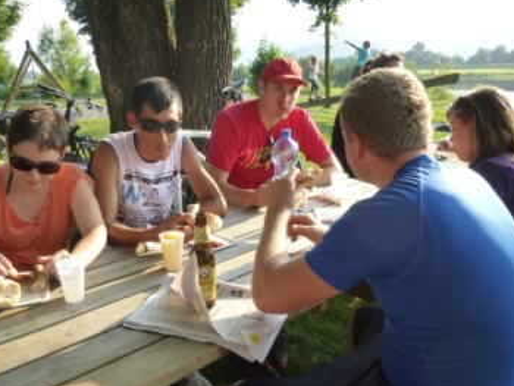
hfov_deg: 56.7
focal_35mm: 32
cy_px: 216
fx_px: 475
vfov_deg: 44.1
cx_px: 241
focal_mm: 4.5
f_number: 3.1
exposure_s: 1/250
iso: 160
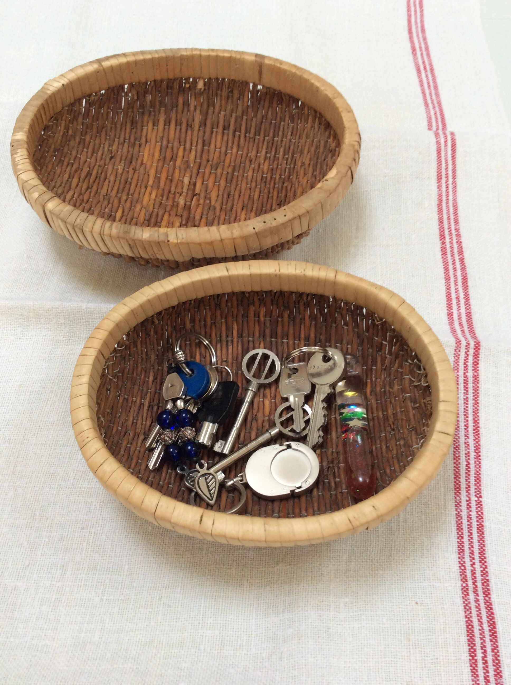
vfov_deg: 56.9
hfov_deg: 44.1
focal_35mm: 32
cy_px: 342
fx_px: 632
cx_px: 256
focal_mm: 3.3
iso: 64
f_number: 2.4
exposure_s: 1/25
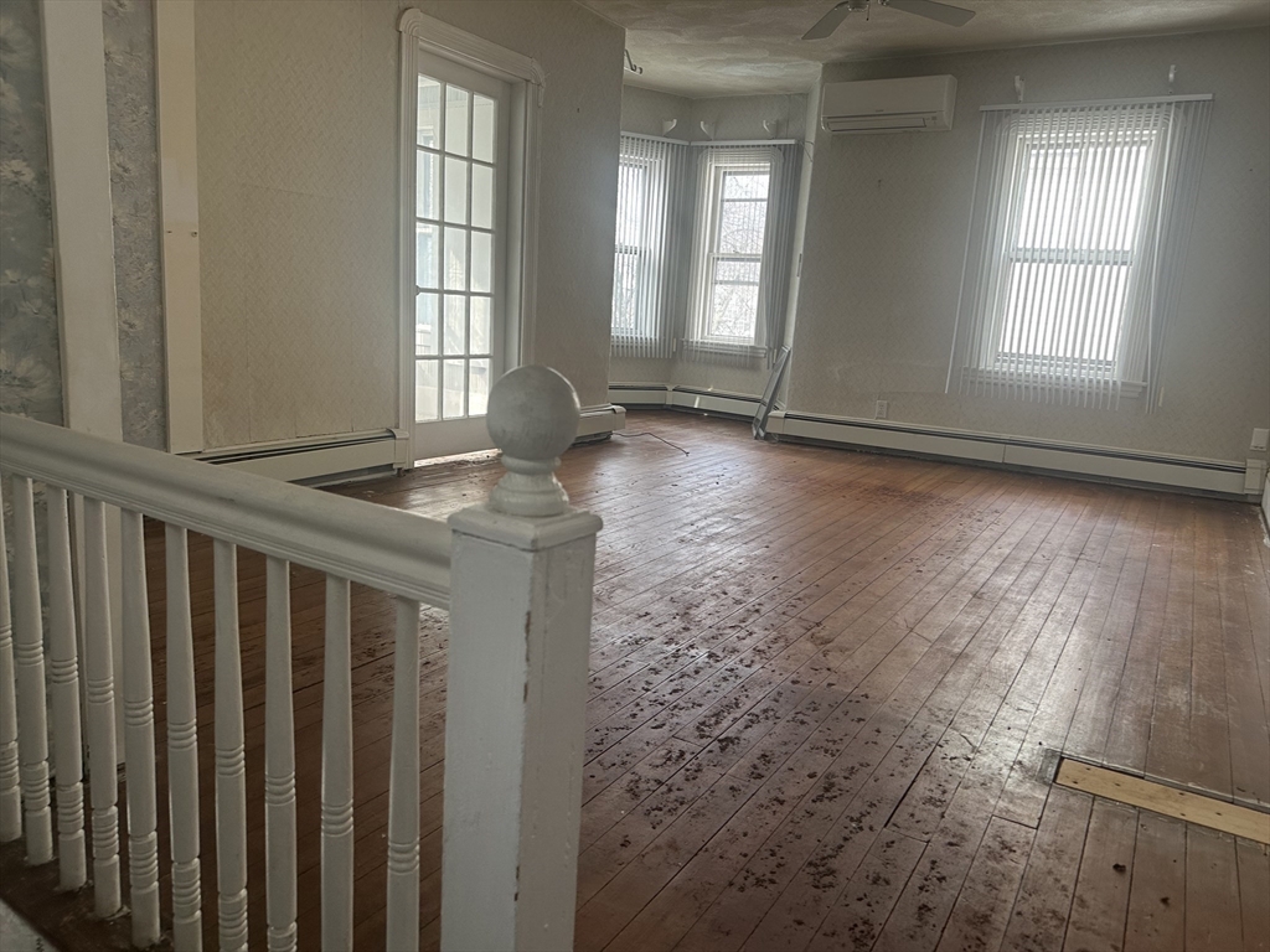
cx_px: 635
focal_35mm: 24
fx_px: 881
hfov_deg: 71.6
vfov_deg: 56.8
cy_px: 476
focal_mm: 6.86
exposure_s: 1/121
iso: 160
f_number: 1.78
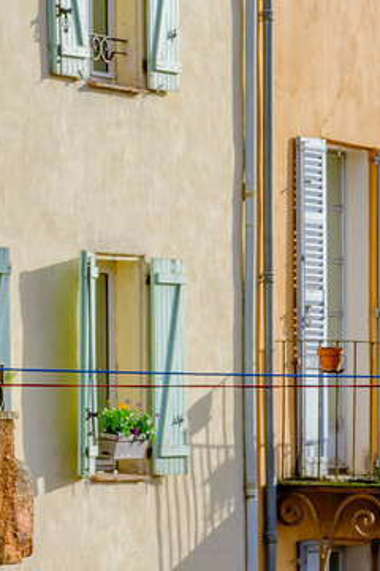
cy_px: 1425
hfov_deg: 4.8
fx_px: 4290
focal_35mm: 271
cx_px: 1183
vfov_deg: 7.1
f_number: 10
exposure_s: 1/100
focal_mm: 55
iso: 320
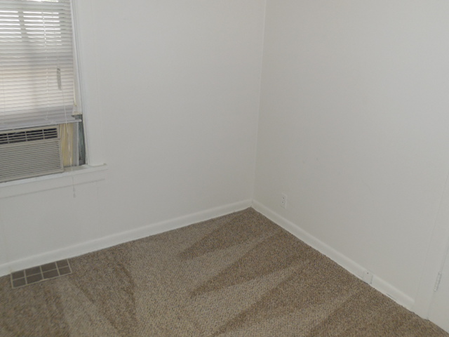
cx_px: 224
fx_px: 389
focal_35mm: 30
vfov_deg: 46.8
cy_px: 168
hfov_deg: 60.0
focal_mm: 5.3
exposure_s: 1/25
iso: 200
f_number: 3.8
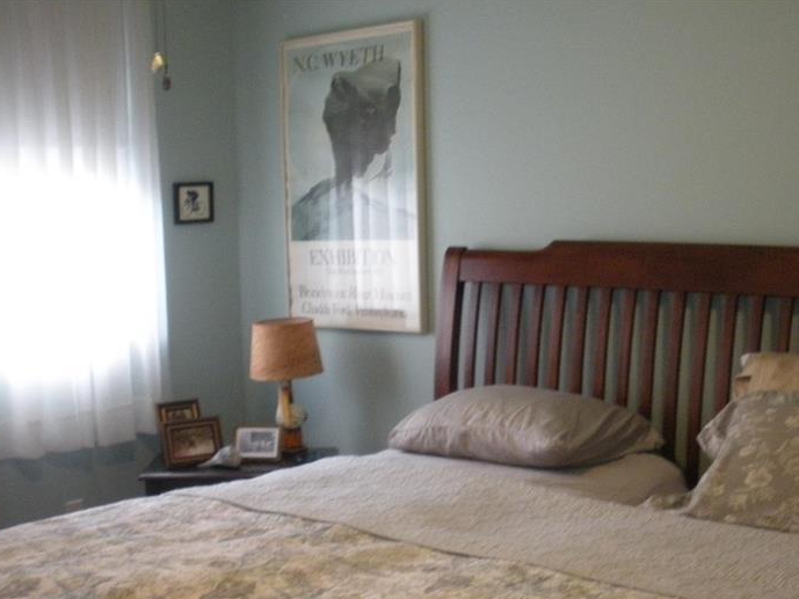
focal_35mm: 52
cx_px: 525
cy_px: 440
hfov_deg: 36.5
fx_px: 1200
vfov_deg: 27.7
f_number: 3.5
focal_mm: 6.3
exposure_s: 1/35
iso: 400
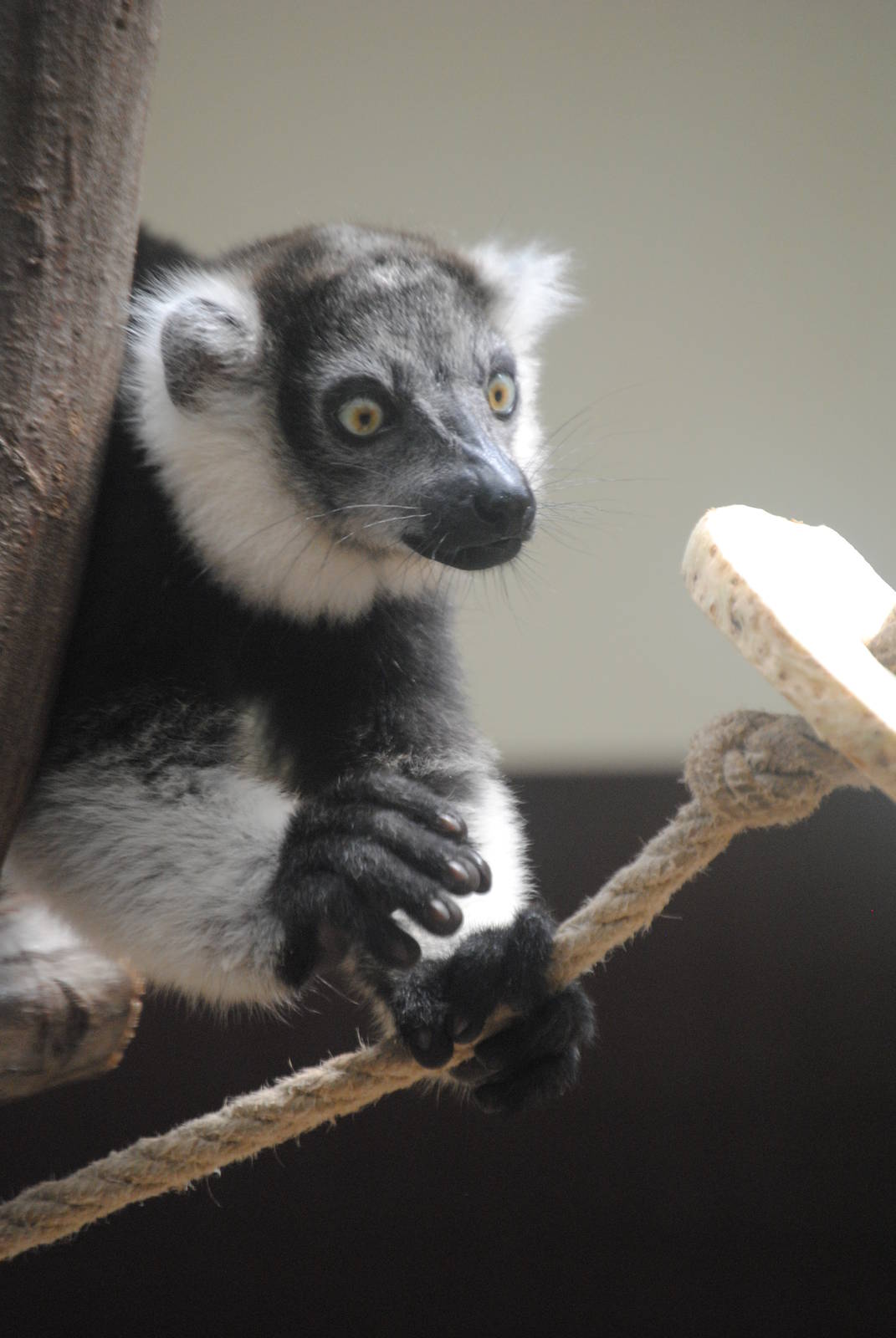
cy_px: 669
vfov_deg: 6.9
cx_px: 448
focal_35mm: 300
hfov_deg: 4.6
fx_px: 11168
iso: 720
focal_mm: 200
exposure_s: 1/500
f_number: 5.6
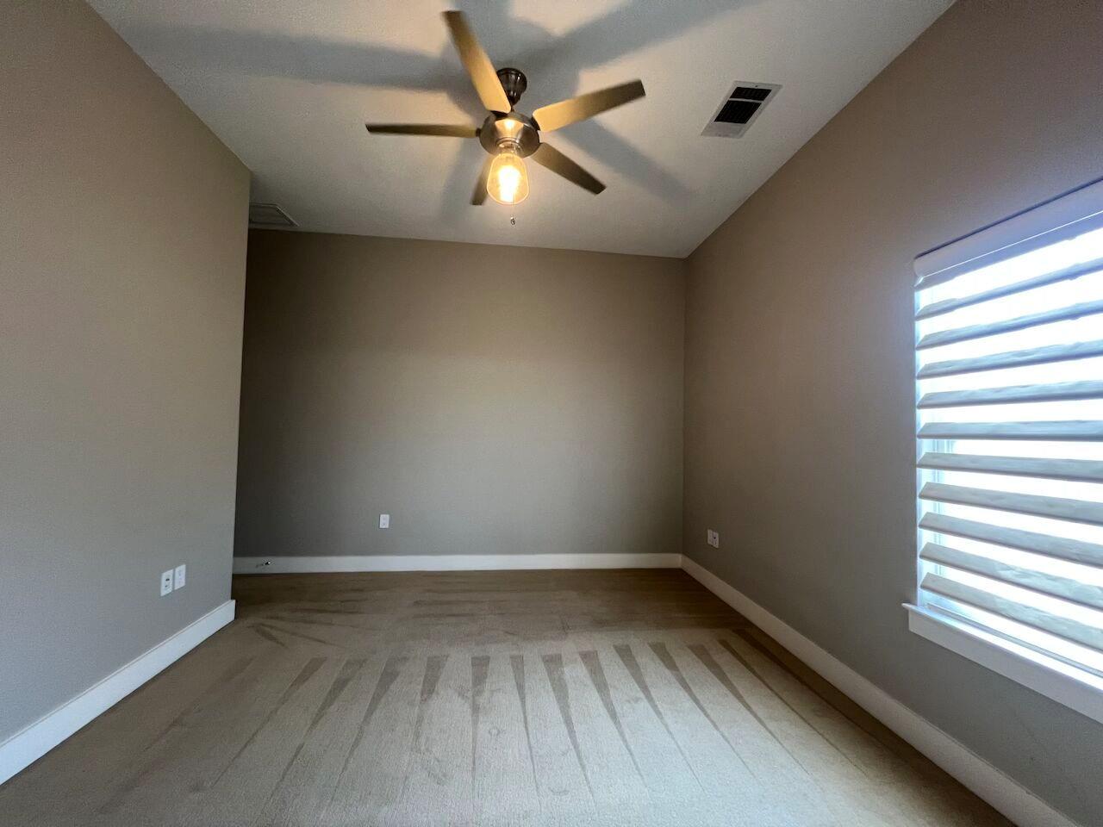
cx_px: 552
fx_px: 414
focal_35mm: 13
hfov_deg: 106.2
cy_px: 414
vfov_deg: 89.9
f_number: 1.8
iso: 200
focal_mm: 1.57
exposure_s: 1/60
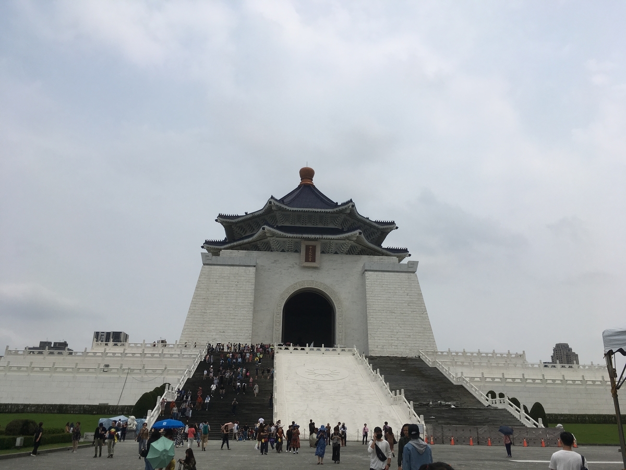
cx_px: 313
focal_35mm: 29
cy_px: 235
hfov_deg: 61.7
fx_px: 524
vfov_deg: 48.2
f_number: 2.2
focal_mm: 4.15
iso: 25
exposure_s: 1/3846
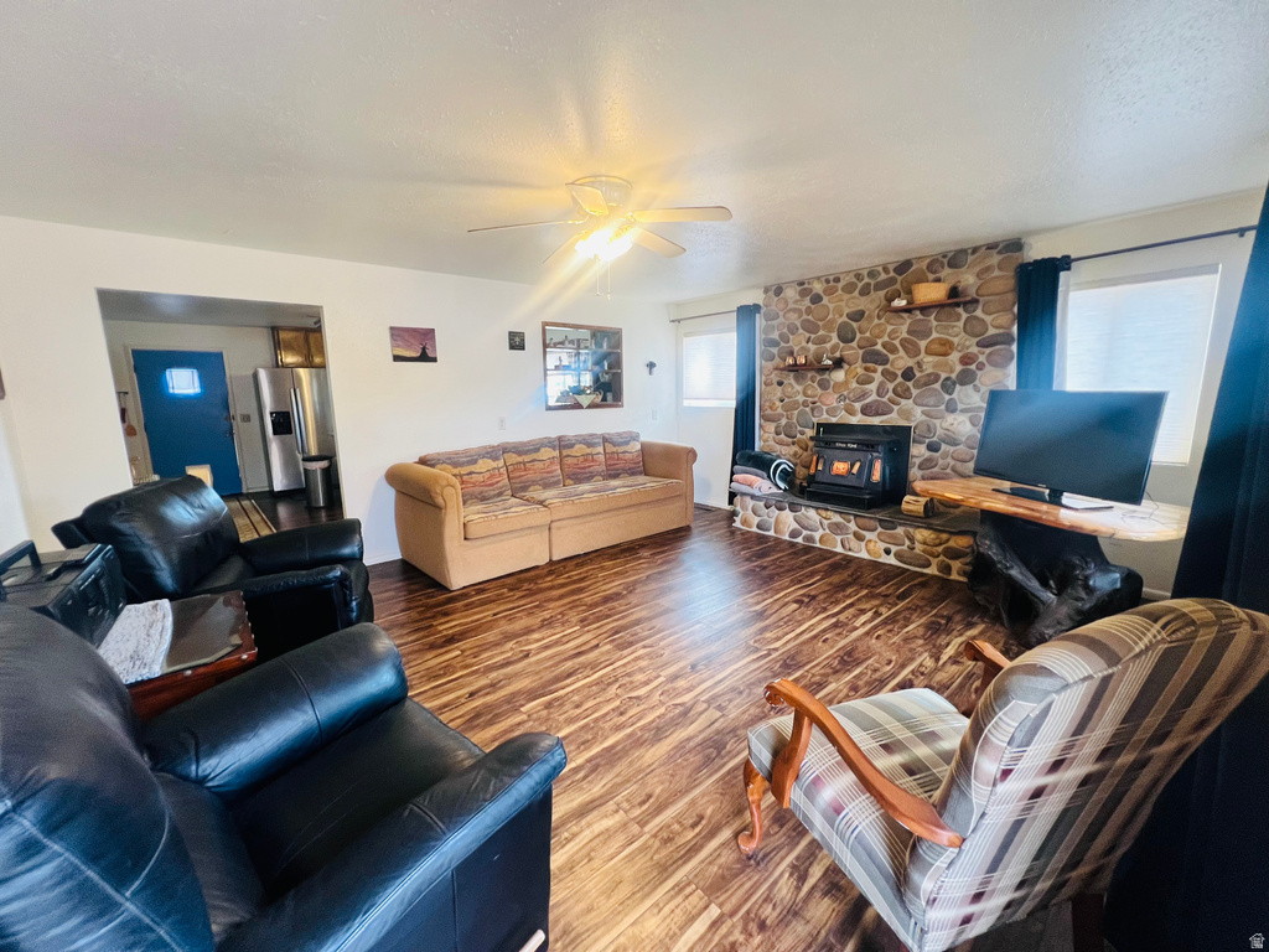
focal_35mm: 13
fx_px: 477
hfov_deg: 106.2
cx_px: 634
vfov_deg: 89.9
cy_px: 476
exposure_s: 1/120
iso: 250
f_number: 1.8
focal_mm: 1.57
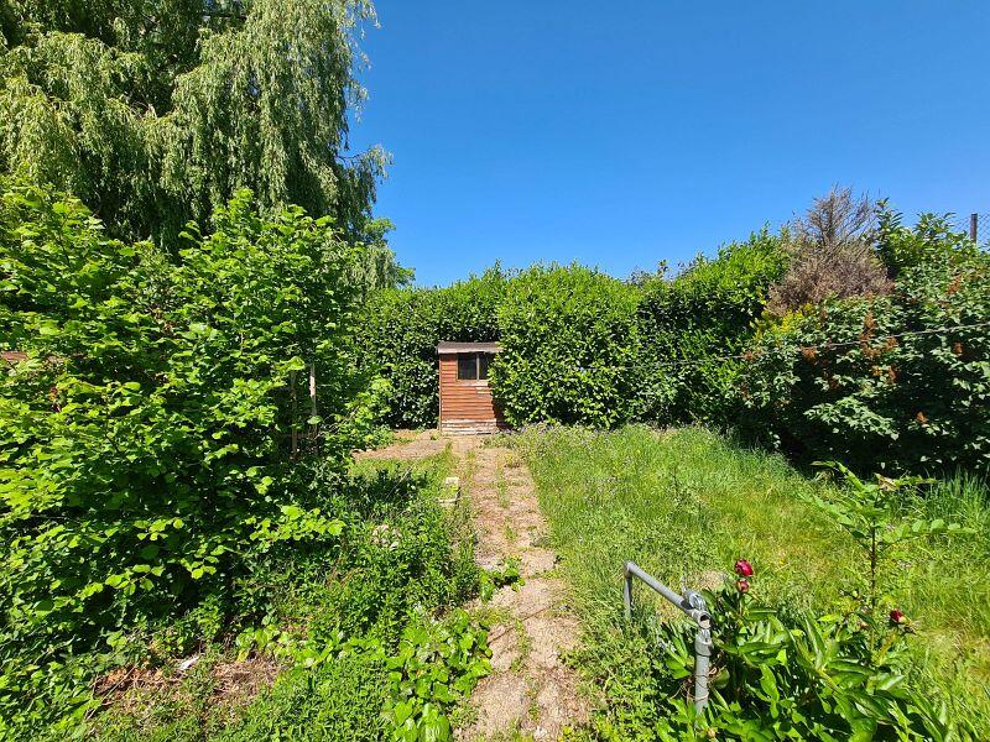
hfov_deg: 106.2
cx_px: 495
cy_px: 371
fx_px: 372
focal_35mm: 13
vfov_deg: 89.9
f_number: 2.2
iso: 50
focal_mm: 2.2
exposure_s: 1/1336
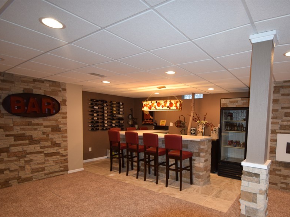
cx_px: 180
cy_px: 133
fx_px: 168
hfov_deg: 80.3
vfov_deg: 65.1
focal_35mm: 20
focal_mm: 10
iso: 800
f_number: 3.5
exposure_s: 1/60
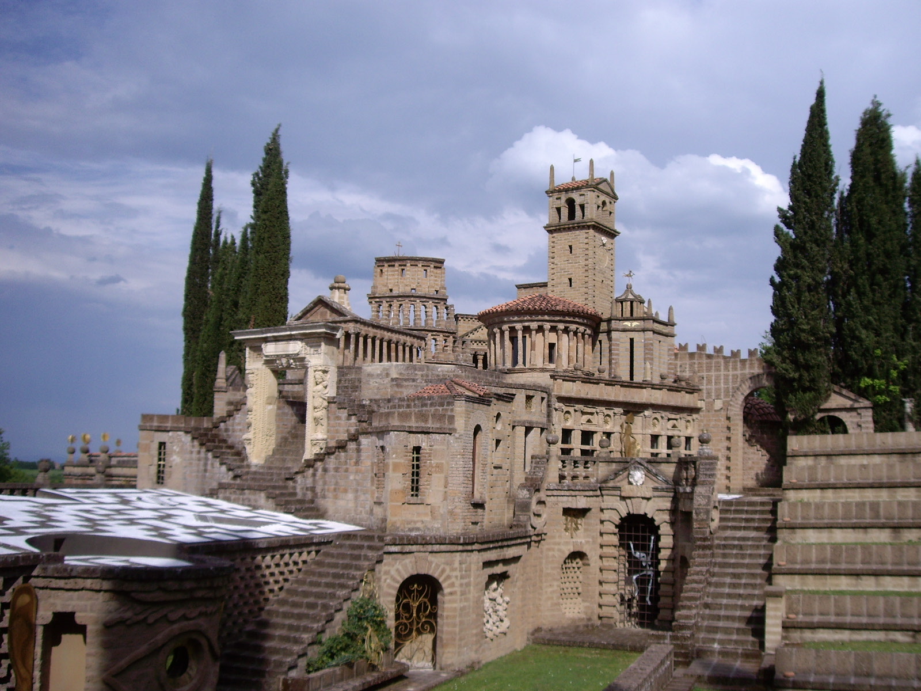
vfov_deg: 37.7
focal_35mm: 38
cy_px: 346
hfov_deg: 49.0
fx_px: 1011
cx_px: 460
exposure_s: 1/800
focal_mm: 6.2
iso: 64
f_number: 4.3
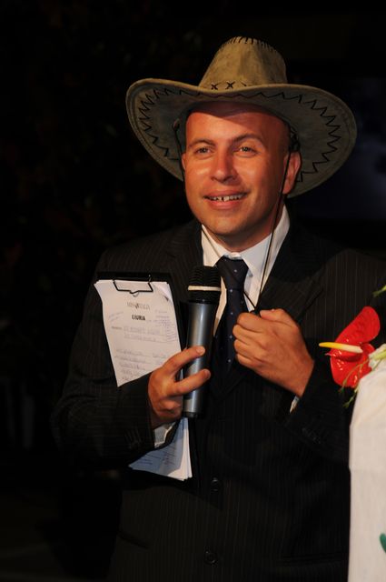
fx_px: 2903
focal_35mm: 180
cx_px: 193
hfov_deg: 7.6
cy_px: 291
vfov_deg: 11.4
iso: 200
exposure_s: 1/60
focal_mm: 120
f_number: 5.6
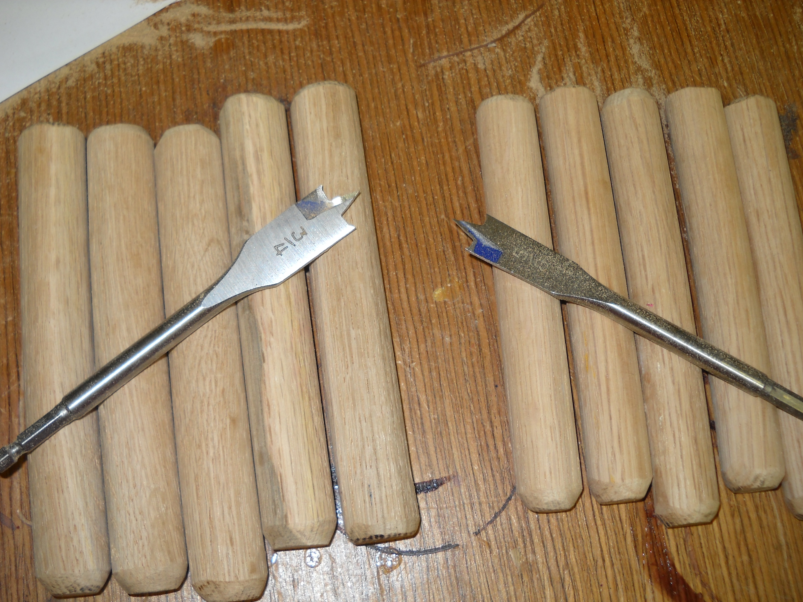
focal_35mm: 42
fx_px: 974
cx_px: 395
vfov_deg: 34.4
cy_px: 308
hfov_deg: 44.8
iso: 64
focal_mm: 6.72
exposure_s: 1/30
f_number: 3.1
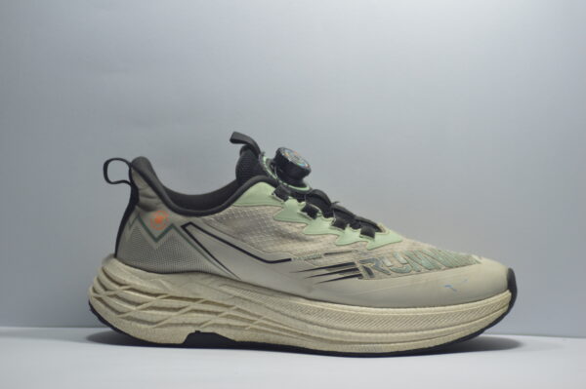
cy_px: 194
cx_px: 293
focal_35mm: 202
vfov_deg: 6.8
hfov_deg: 10.2
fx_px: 3293
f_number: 4.2
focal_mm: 135
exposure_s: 1/125
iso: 400
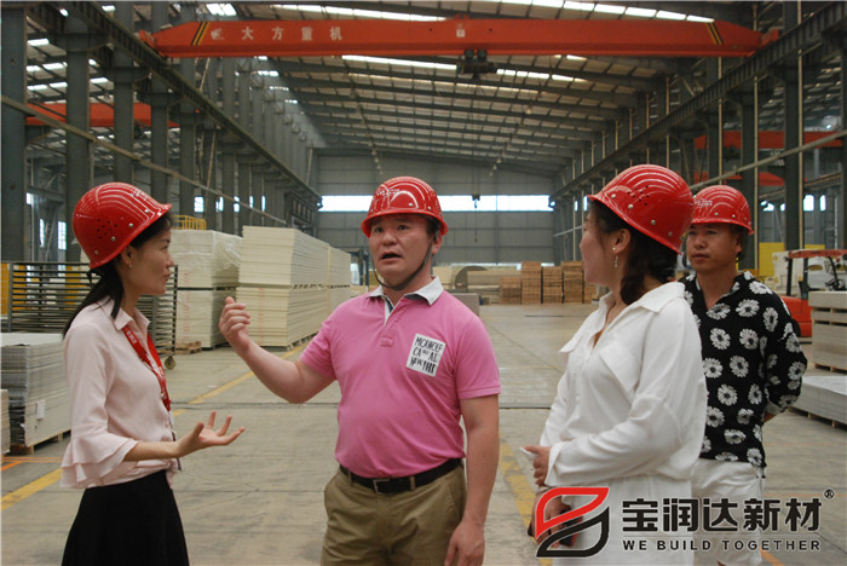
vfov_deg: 25.8
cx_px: 424
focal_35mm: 52
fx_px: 1236
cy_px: 283
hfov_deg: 37.8
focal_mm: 35
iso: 1000
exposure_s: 1/200
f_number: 7.1
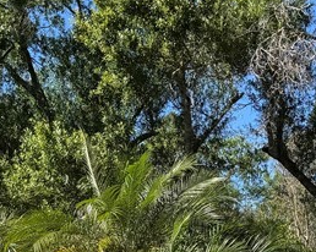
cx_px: 340
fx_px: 869
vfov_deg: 15.6
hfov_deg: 19.8
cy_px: 341
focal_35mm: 93
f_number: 1.78
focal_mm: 6.76
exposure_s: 1/2041
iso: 80
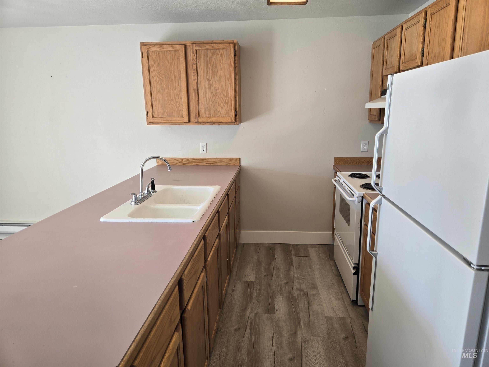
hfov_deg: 73.9
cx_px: 244
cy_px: 184
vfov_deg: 58.9
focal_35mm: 23
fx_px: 325
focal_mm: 5.4
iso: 80
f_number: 1.8
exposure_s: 1/60
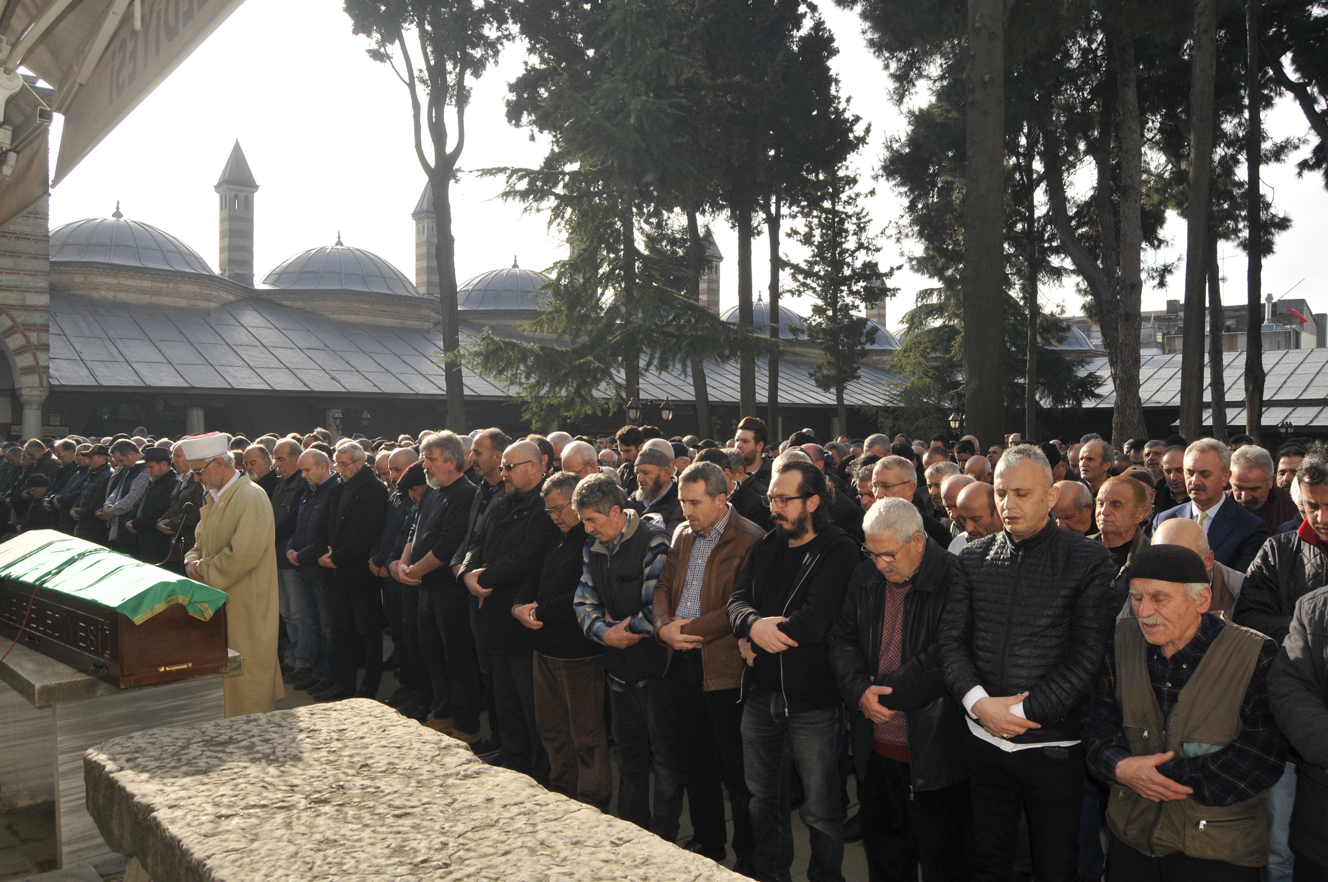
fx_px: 995
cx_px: 664
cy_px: 441
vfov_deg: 47.8
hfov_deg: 67.4
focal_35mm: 27
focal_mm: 18
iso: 200
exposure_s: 1/250
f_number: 7.1
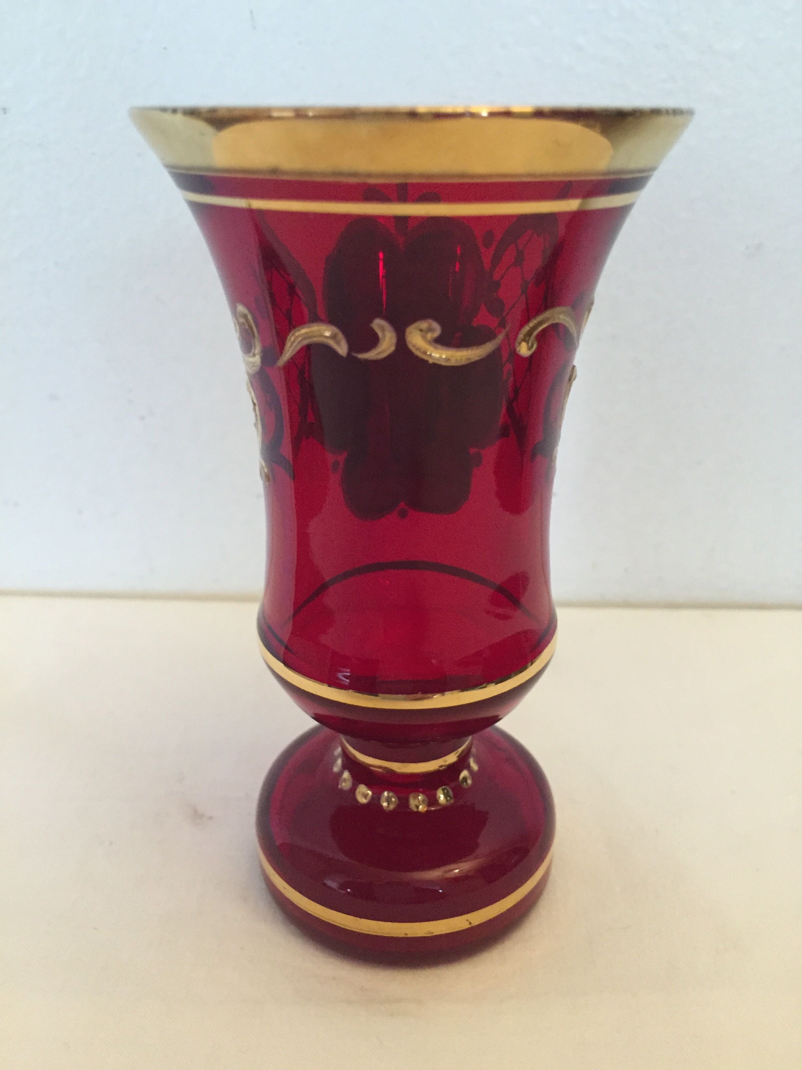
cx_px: 401
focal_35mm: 29
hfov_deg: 48.2
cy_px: 535
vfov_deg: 61.7
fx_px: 896
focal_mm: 4.15
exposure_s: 1/20
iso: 250
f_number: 2.2
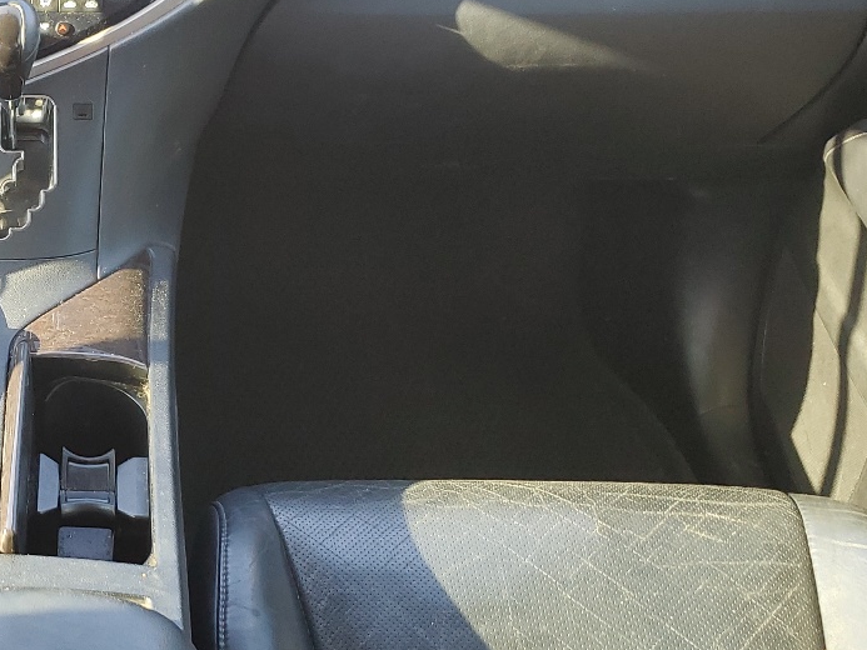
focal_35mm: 60
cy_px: 344
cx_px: 6
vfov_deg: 24.4
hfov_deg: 30.0
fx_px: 1503
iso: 53
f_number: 1.5
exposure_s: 1/60.2
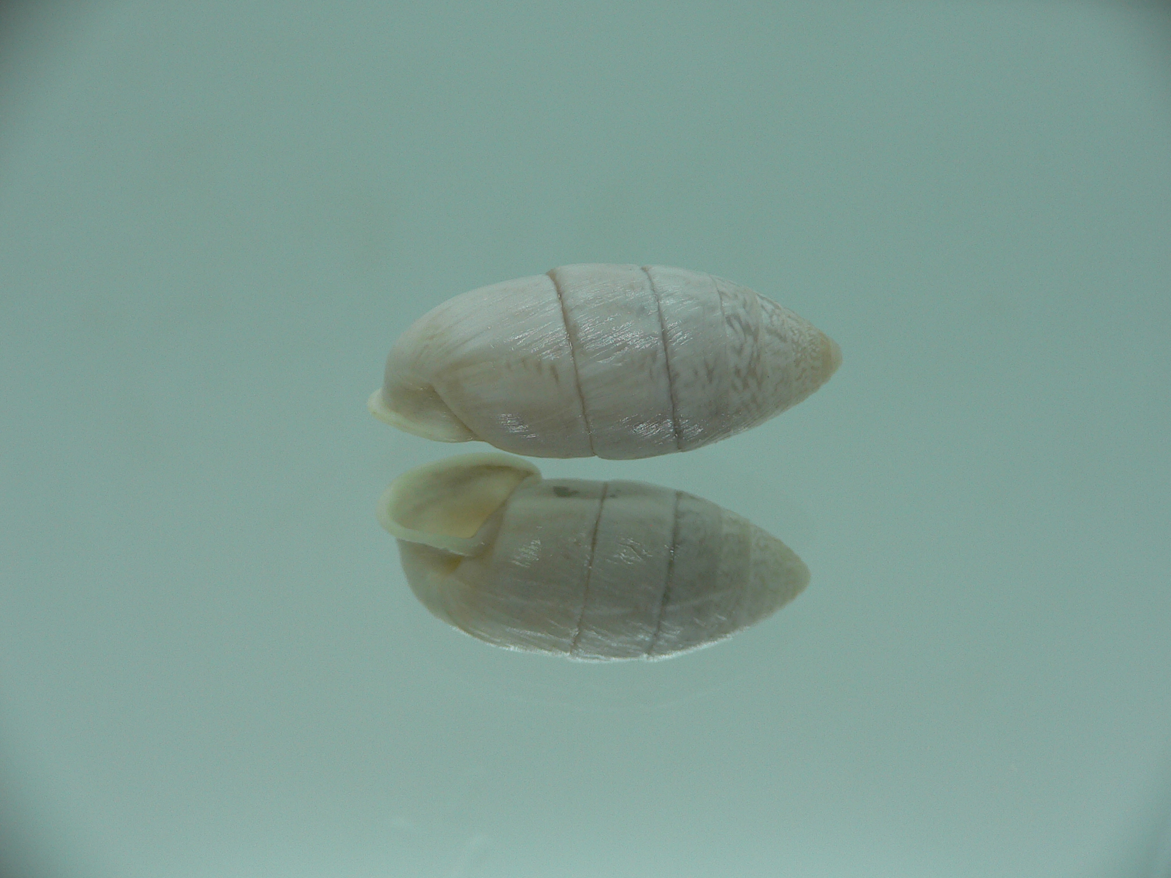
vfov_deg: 40.7
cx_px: 586
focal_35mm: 35
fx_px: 1184
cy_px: 439
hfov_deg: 52.6
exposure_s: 1/80
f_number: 2.8
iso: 80
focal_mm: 4.6
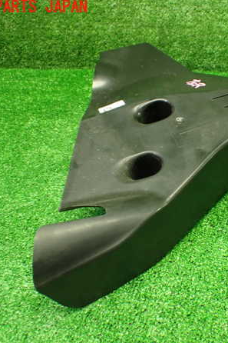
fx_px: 399
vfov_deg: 46.4
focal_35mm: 42
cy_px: 171
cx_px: 178
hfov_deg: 31.2
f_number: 2.3
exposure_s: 1/100
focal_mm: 5.4
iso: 800
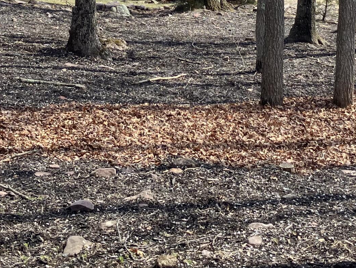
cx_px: 213
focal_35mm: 80
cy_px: -23
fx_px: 823
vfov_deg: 17.8
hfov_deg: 24.4
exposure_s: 1/481
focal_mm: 3.99
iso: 32
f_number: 1.8
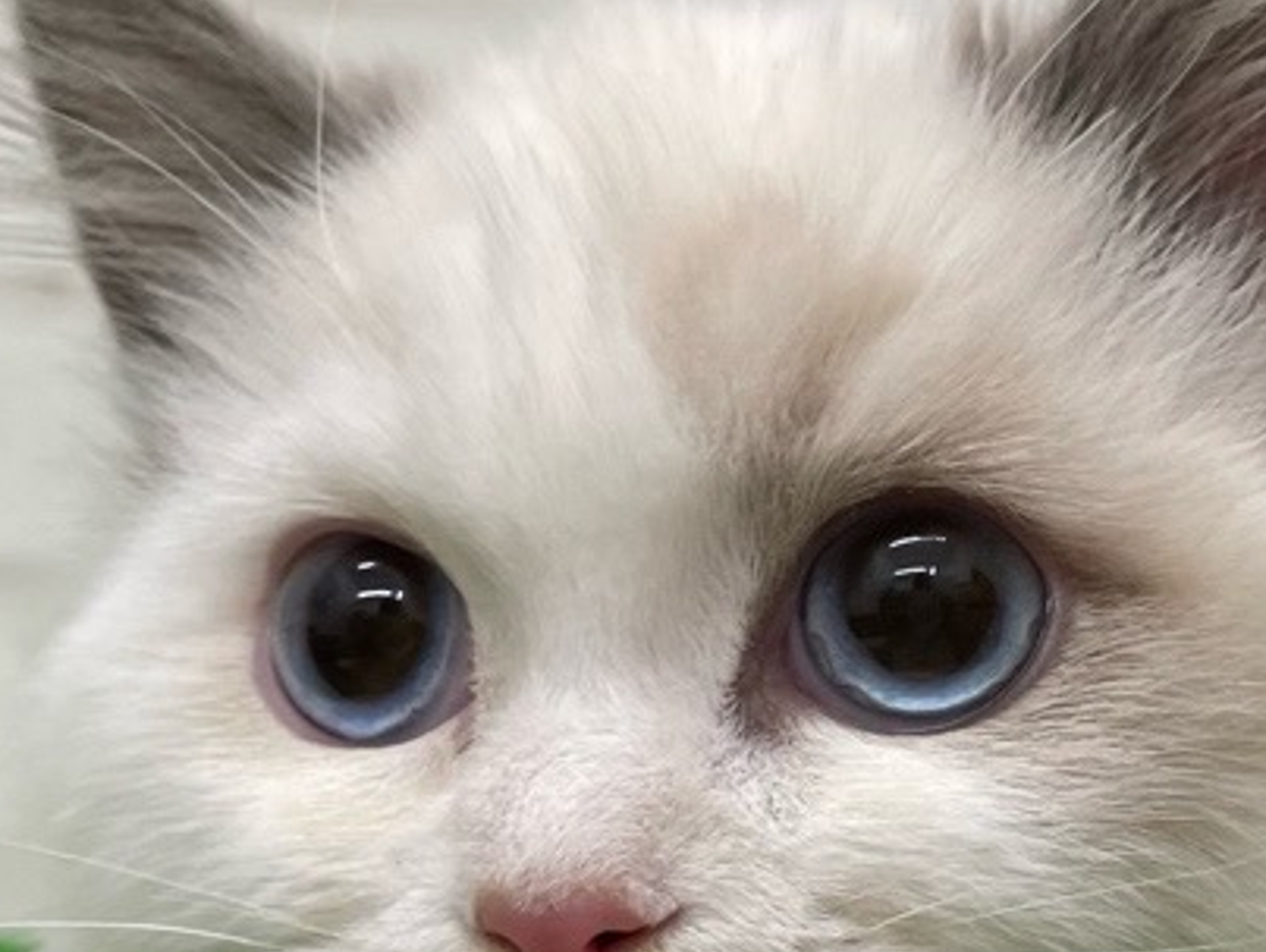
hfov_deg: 28.7
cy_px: 748
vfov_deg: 22.0
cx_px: 1021
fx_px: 2416
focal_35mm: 66
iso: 50
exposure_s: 1/100
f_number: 1.6
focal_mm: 4.2
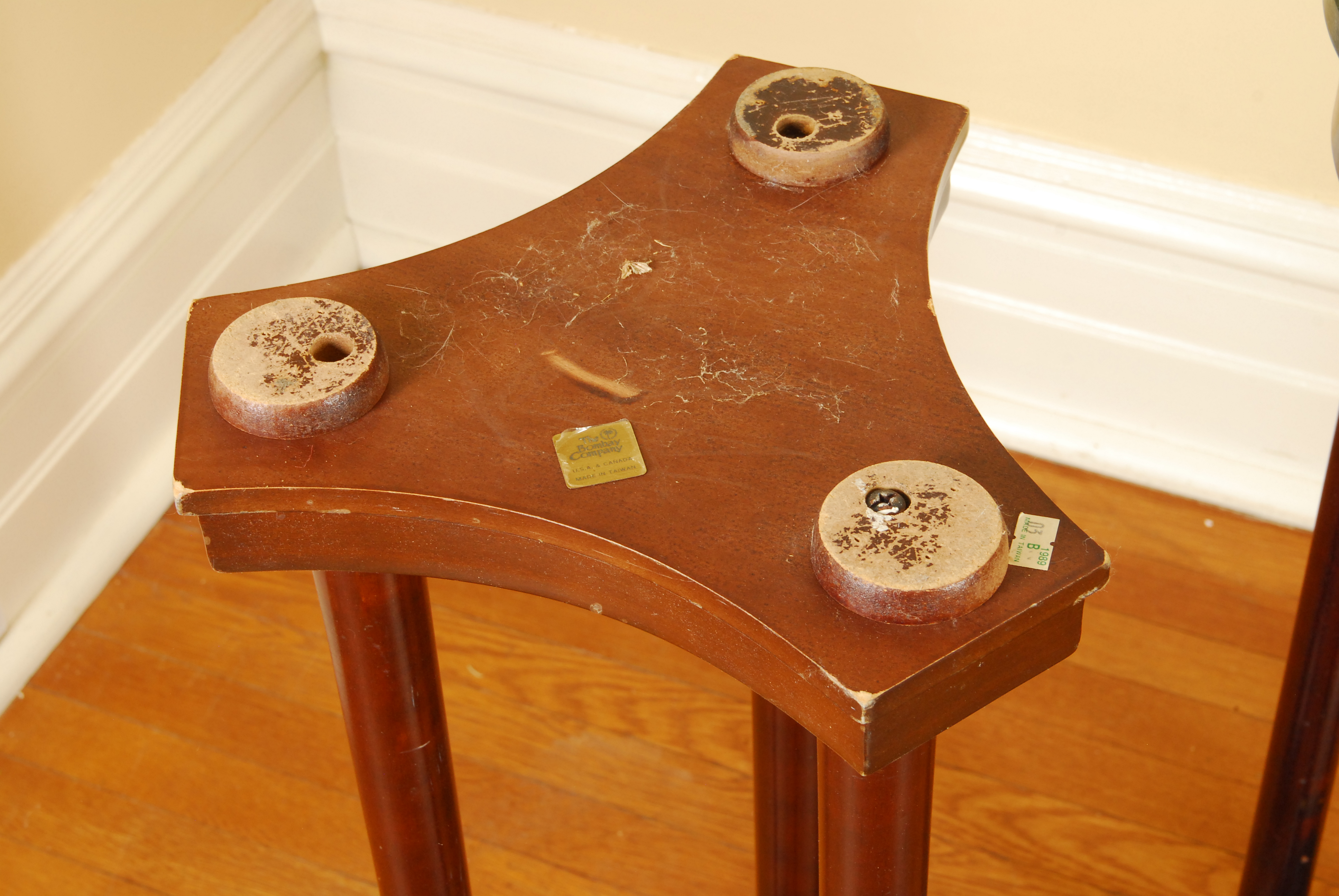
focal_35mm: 75
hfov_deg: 27.0
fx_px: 2793
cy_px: 448
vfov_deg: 18.2
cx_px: 670
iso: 400
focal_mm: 50
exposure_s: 1/100
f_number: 10
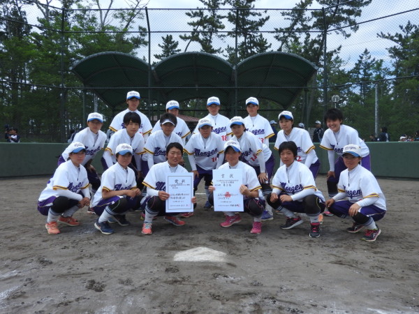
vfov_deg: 46.8
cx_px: 210
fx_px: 363
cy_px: 157
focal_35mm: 30
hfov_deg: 60.0
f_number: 3.5
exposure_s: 1/1000
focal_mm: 5.4
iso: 100
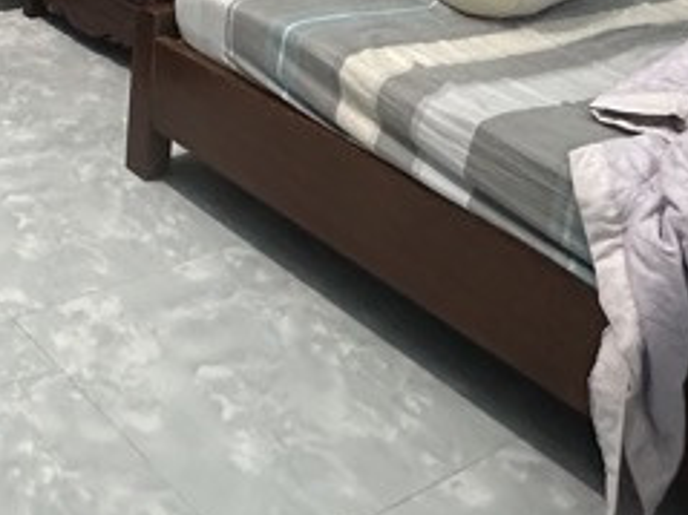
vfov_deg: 20.8
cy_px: -253
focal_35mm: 60
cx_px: -12
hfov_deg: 29.9
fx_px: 1192
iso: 320
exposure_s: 1/50
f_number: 2.2
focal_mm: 2.22
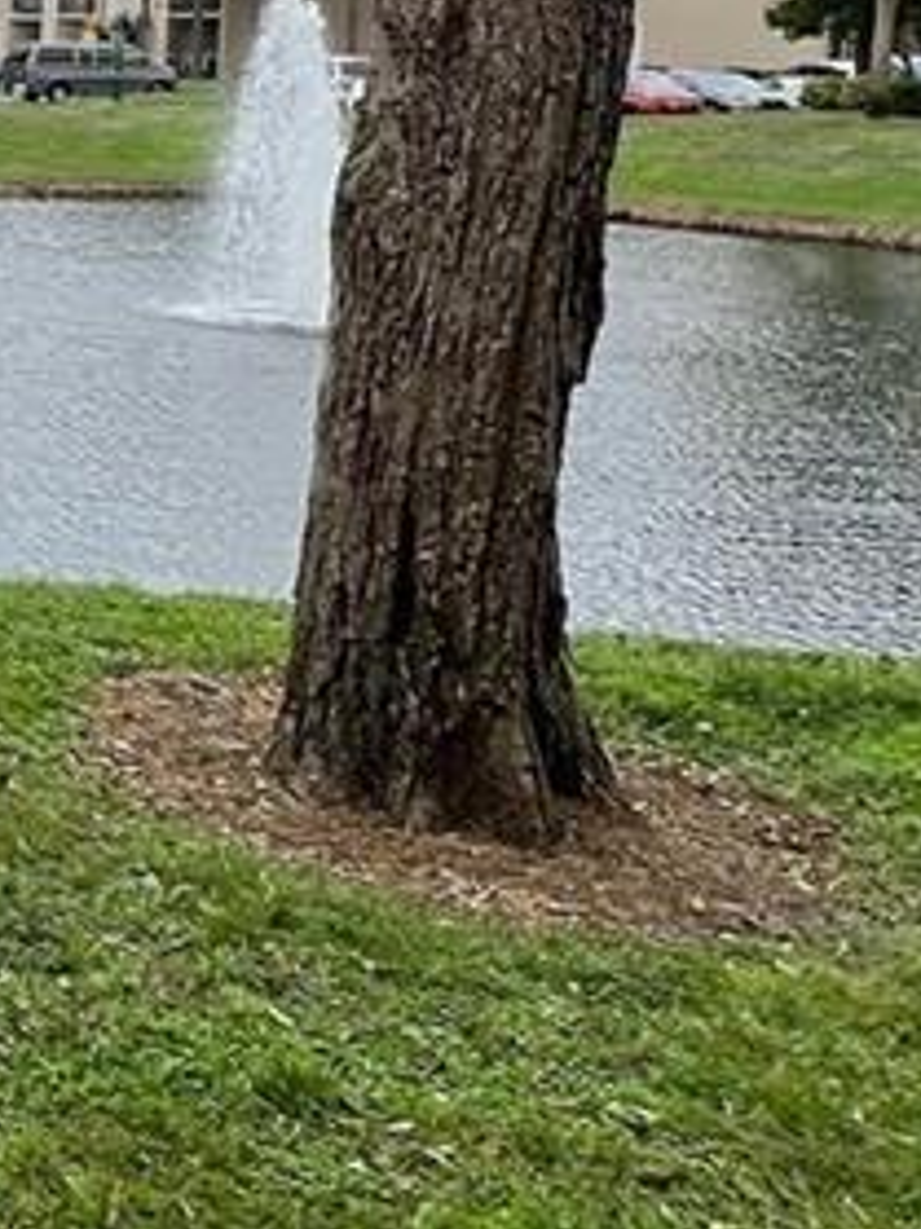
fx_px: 1988
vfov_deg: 33.2
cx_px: -965
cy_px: 216
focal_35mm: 56
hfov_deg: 17.6
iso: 32
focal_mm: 1.57
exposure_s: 1/511
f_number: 1.8
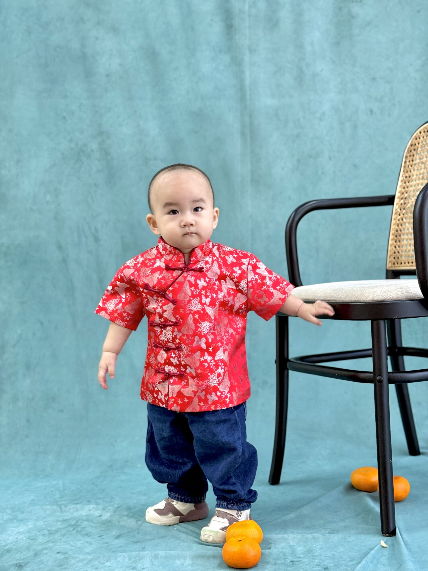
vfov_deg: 39.7
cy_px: 286
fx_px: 791
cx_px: 214
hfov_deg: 30.3
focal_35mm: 48
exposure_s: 1/50
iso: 160
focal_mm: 6.76
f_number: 1.78
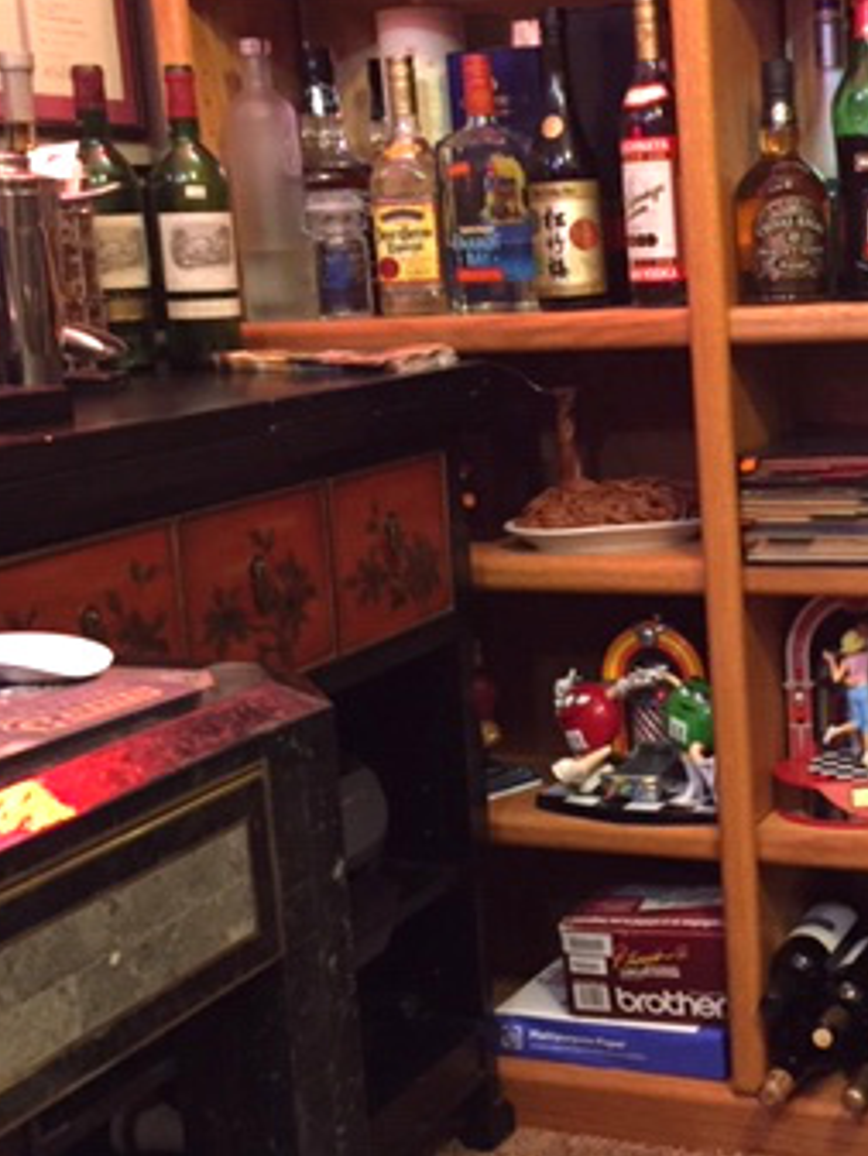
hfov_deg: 25.8
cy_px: 611
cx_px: 769
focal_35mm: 55
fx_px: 1838
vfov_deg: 34.9
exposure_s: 1/24
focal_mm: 4.15
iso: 250
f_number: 2.2
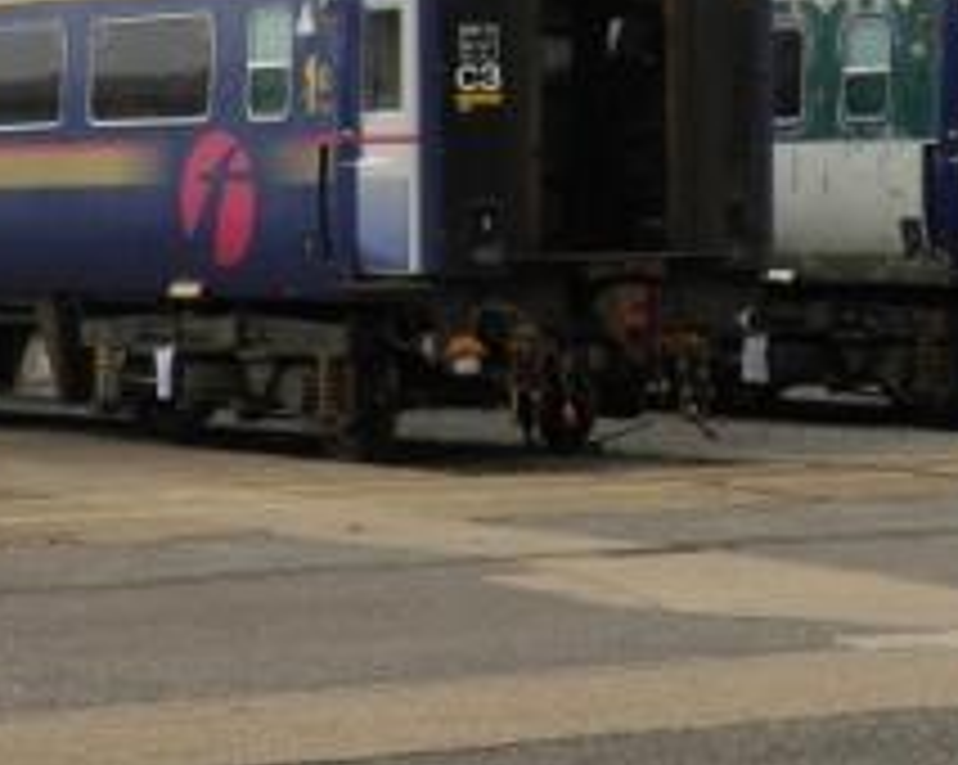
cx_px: 877
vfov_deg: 9.3
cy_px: 108
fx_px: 4702
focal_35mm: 166
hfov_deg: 11.6
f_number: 9
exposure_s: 1/160
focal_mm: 56
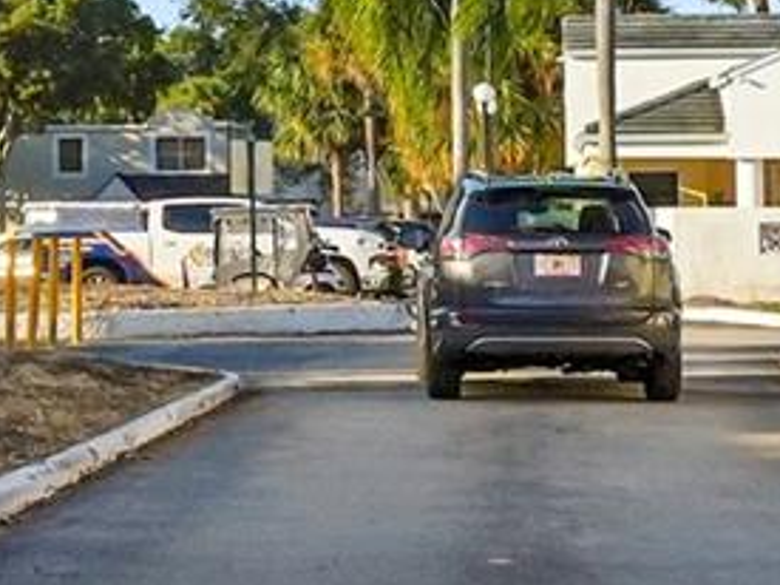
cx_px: -102
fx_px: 3784
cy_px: -26
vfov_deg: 8.8
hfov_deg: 11.6
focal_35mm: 168
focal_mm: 20
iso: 400
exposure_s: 1/1600
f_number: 9
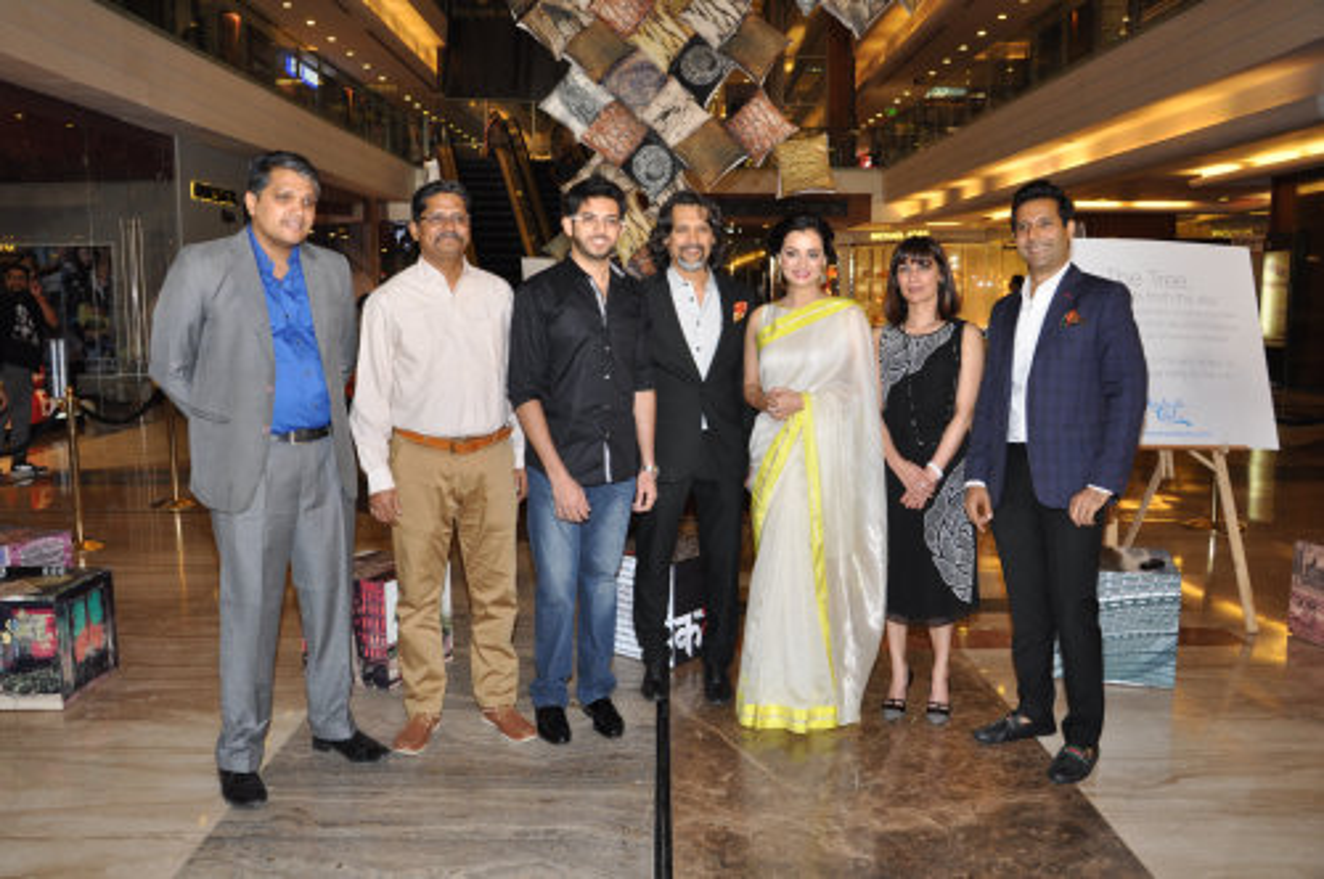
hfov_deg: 59.6
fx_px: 1157
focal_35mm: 32
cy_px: 440
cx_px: 662
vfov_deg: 41.6
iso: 500
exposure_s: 1/60
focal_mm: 21
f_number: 5
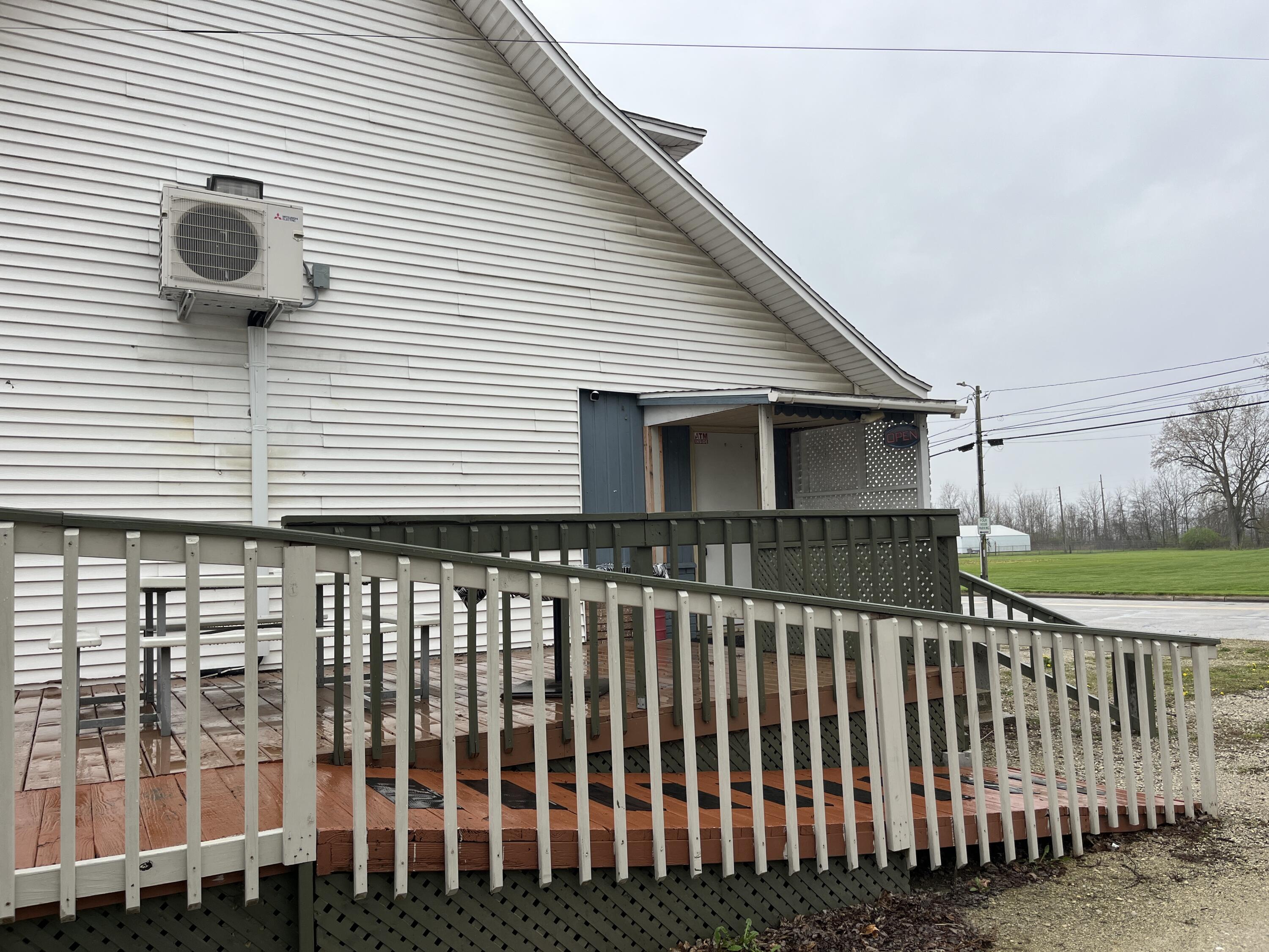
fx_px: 953
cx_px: 634
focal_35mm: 26
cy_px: 476
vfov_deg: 53.1
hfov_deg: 67.3
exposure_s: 1/657
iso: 50
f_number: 1.6
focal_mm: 5.1
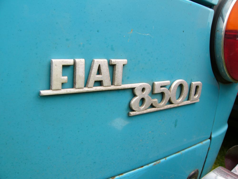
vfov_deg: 39.7
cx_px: 119
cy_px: 90
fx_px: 248
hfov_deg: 51.4
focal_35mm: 36
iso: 50
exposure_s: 1/160
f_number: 4
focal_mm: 6
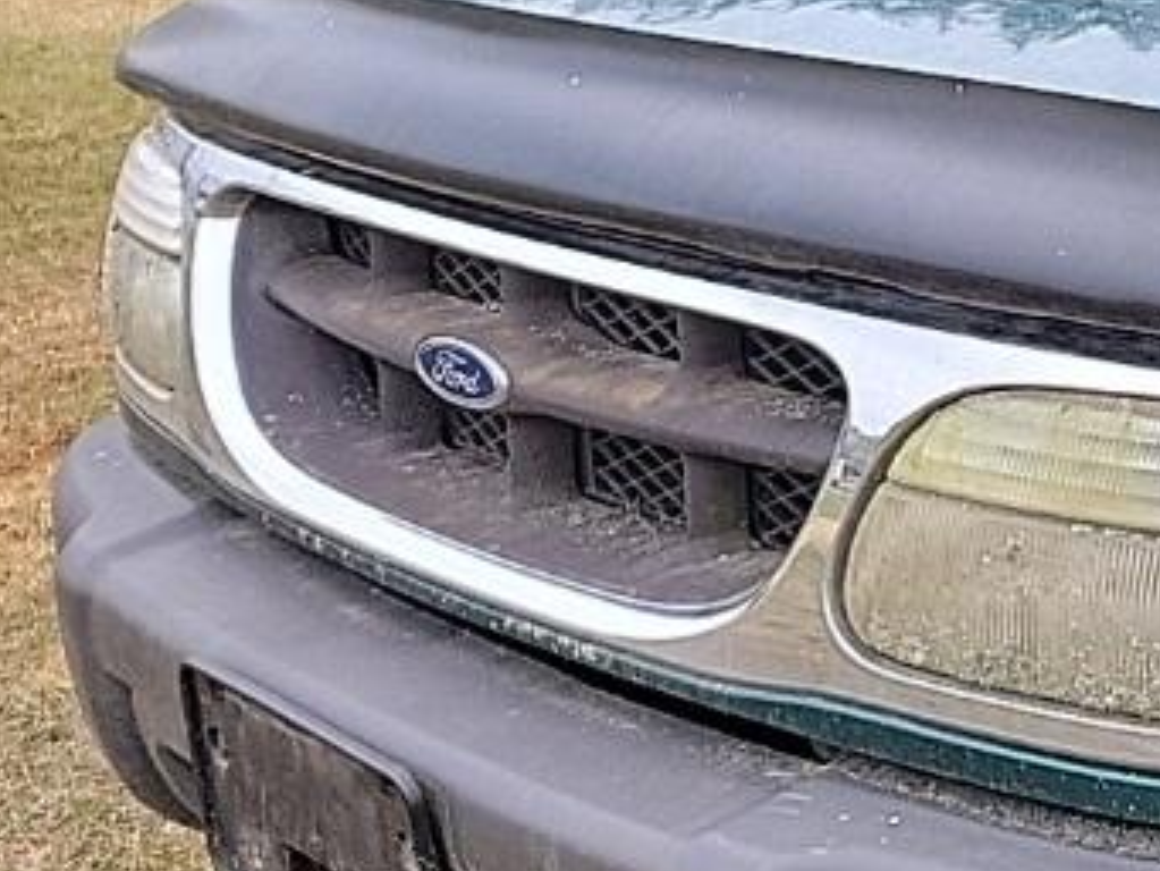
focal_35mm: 78
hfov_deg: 21.2
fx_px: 2615
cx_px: 1725
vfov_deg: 18.8
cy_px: 255
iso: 50
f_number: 1.8
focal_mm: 5.4
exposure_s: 1/201
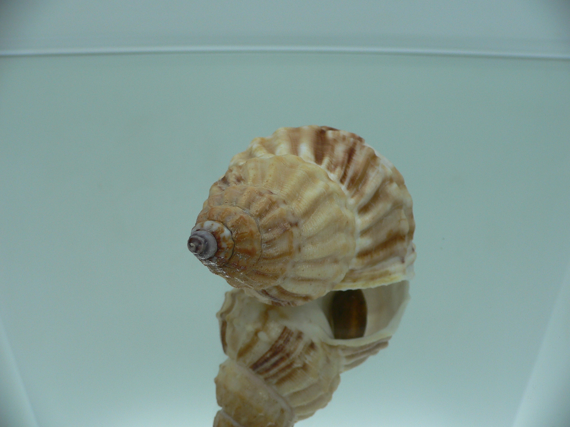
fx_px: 576
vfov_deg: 40.7
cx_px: 285
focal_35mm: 35
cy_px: 214
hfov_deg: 52.6
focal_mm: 4.6
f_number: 2.8
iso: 80
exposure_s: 1/60
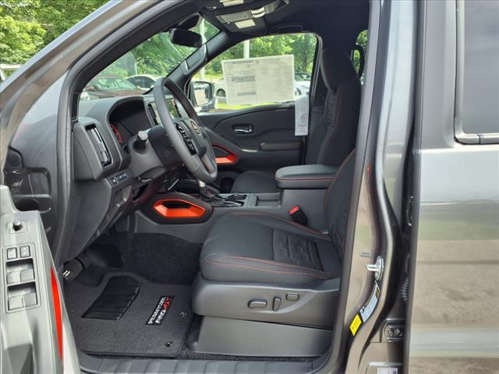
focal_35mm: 27
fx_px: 389
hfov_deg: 65.3
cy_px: 187
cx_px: 250
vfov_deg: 51.4
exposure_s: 1/370
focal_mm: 3.58
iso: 40
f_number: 1.9
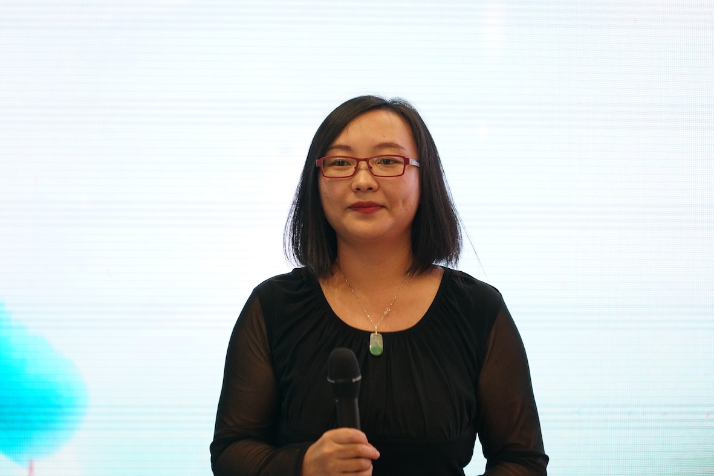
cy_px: 238
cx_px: 357
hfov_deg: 10.3
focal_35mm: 200
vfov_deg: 6.9
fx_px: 3967
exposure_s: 1/200
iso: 1600
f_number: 4
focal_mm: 200
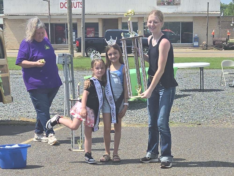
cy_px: 88
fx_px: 155
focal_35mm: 23
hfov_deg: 73.9
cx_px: 117
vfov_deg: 58.9
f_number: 1.8
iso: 25
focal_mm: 5.4
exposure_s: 1/1461
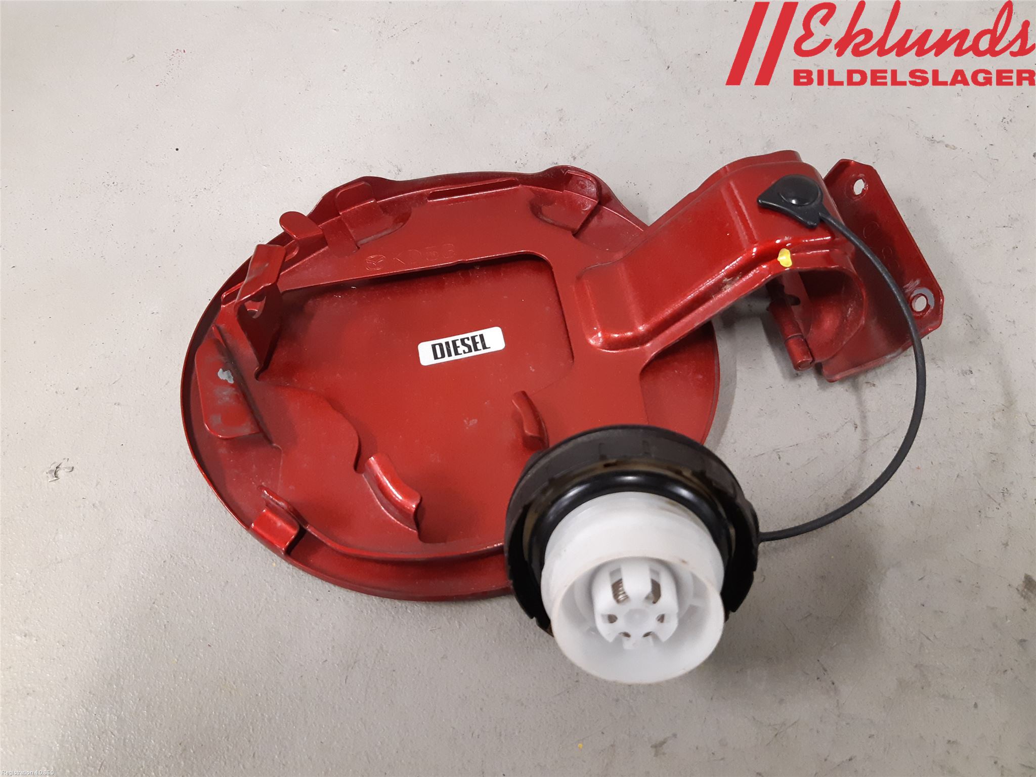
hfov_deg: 67.3
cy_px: 388
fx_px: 778
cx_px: 518
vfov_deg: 53.1
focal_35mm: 26
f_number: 1.7
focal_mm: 3.93
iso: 250
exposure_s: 1/50
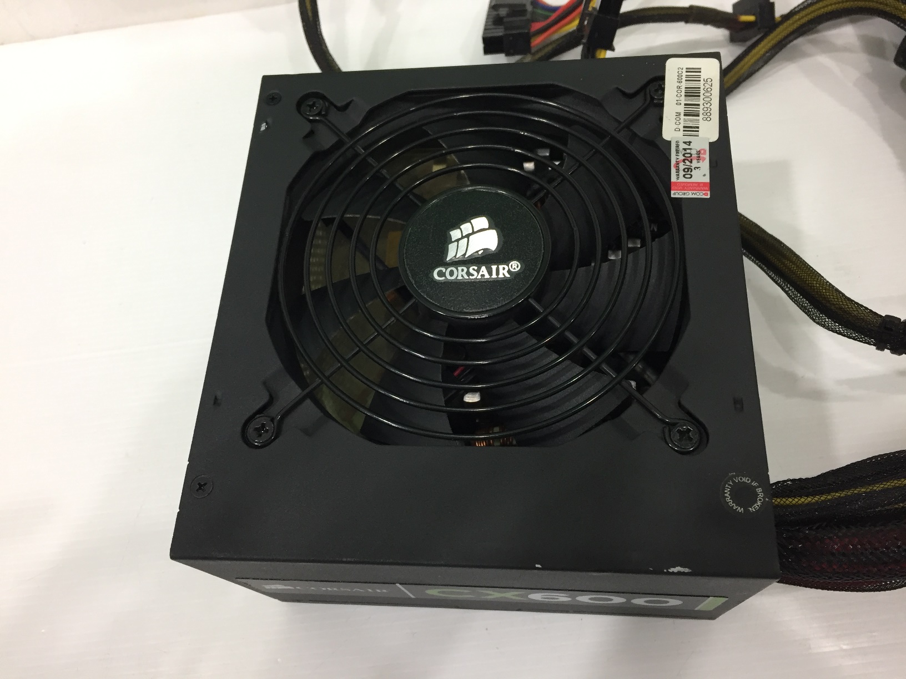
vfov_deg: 48.2
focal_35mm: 29
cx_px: 453
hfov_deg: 61.7
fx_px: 759
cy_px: 340
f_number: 2.2
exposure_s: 1/33
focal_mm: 4.15
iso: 125
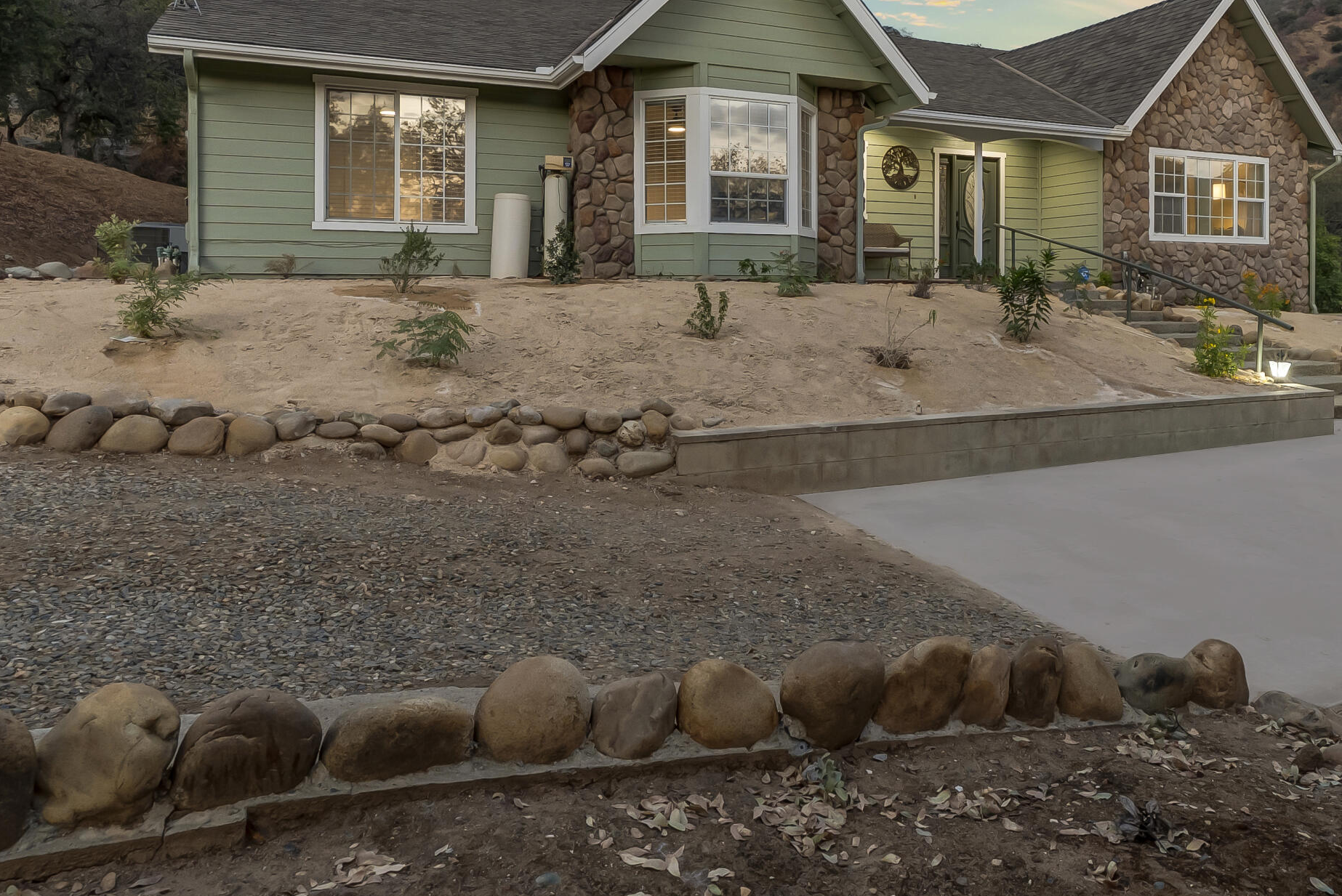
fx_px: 970
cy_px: 291
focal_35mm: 26
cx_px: 787
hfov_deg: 68.8
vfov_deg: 48.7
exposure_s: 1/30
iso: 1600
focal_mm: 16
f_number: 10
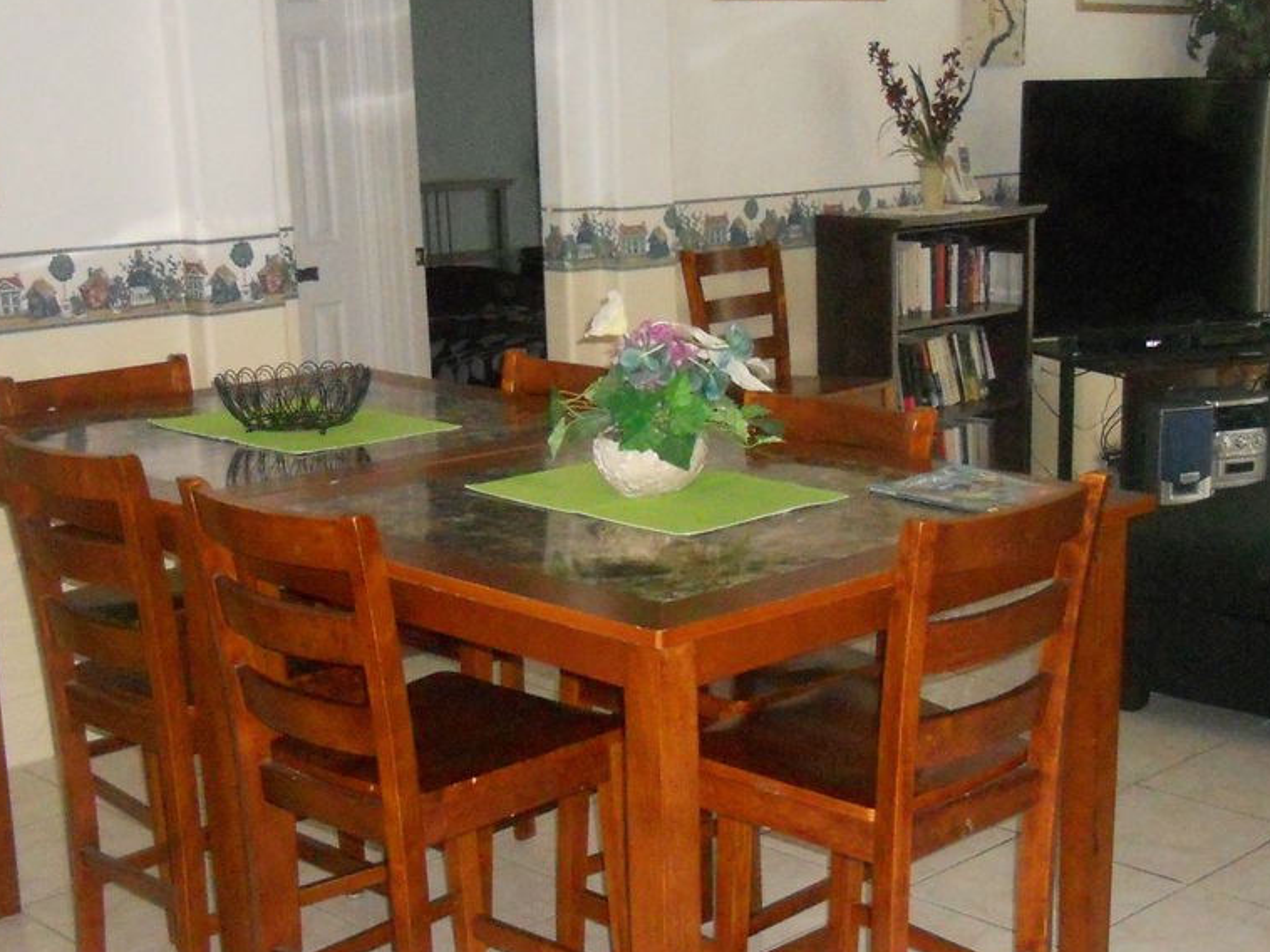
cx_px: 784
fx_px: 2091
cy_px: 660
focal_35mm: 57
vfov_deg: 25.5
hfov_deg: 33.6
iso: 640
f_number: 3.2
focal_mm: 4.9
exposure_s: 1/25
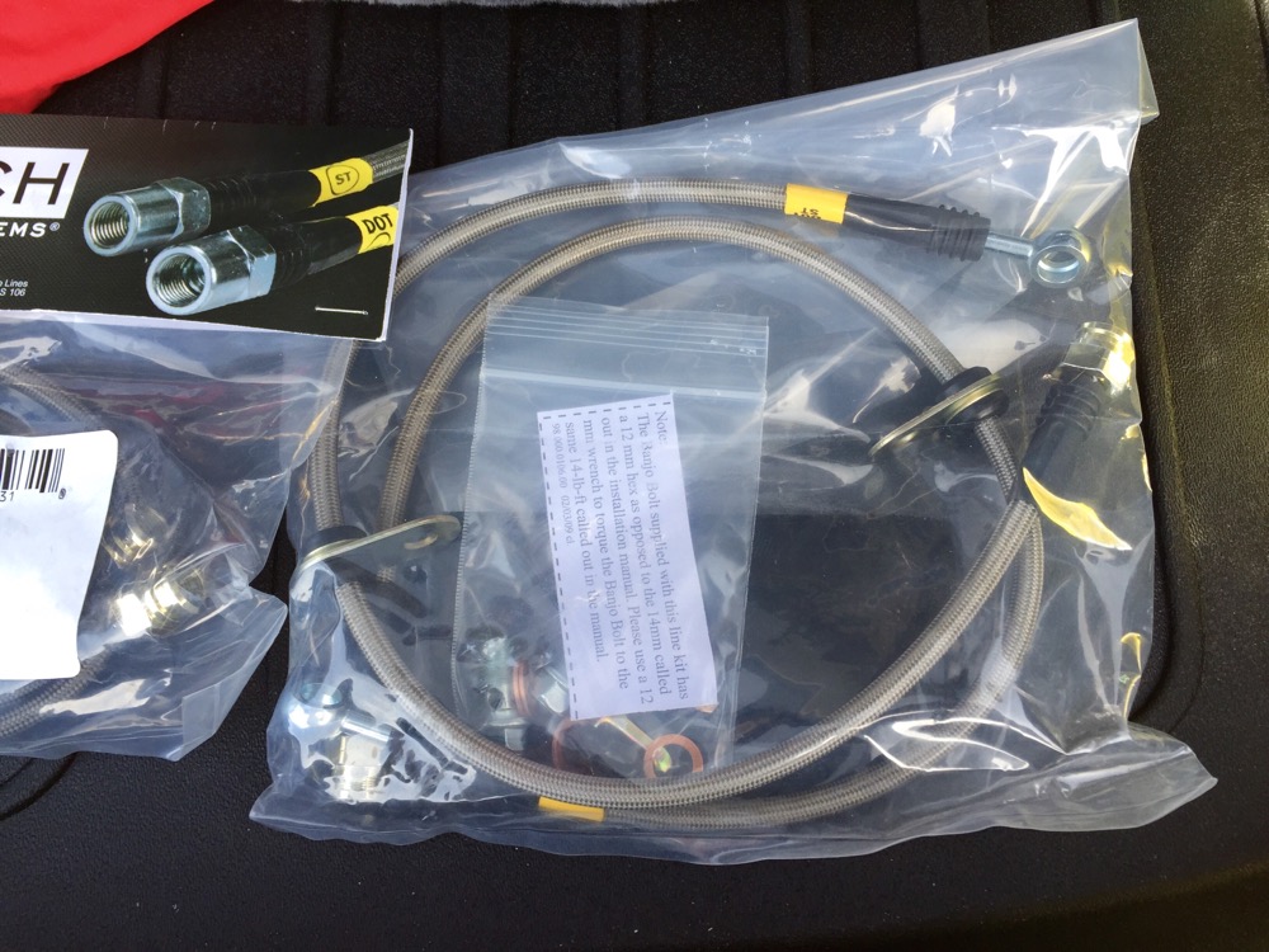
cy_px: 476
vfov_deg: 48.2
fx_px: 1063
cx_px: 634
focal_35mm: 29
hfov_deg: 61.7
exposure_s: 1/132
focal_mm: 4.15
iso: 32
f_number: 2.2
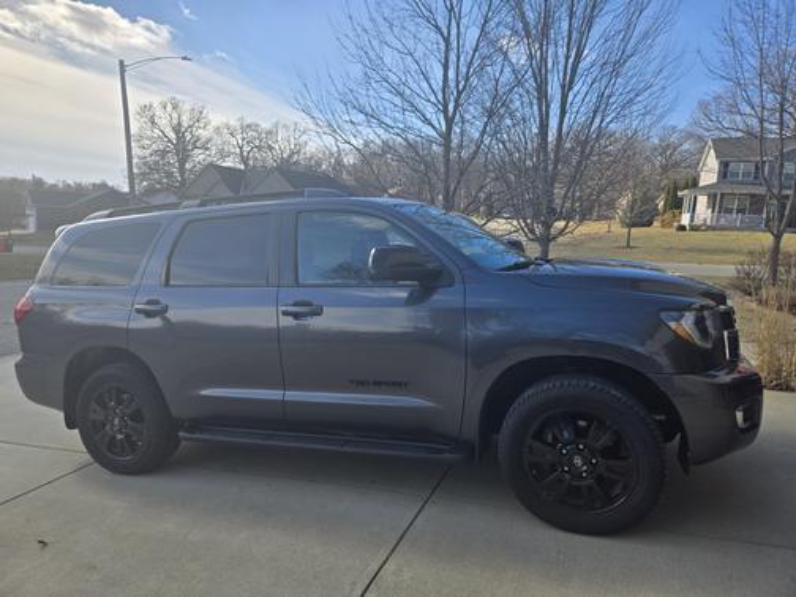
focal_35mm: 23
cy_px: 298
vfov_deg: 58.9
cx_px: 398
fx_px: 529
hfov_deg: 73.9
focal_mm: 5.4
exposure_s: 1/1704
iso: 25
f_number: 1.8
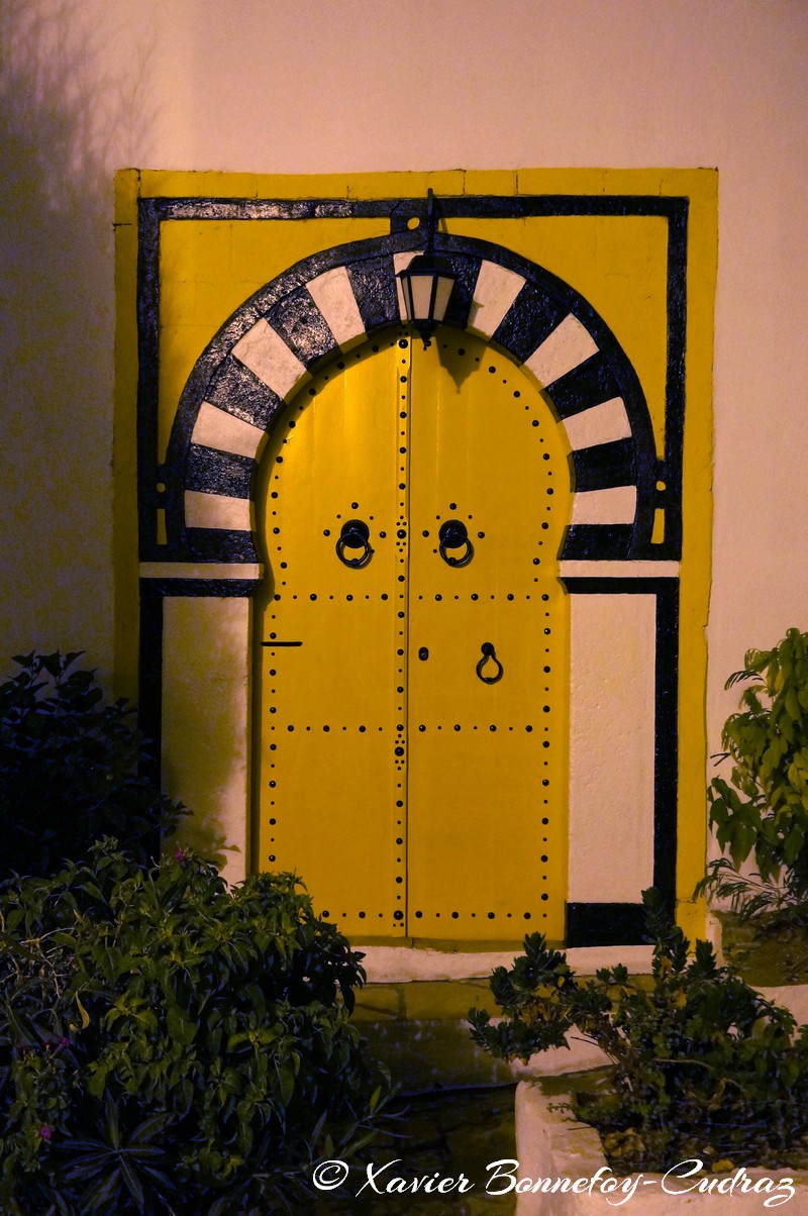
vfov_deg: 43.6
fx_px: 1518
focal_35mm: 45
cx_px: 404
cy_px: 608
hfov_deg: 29.8
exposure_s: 1/13
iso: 1600
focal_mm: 30
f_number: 5
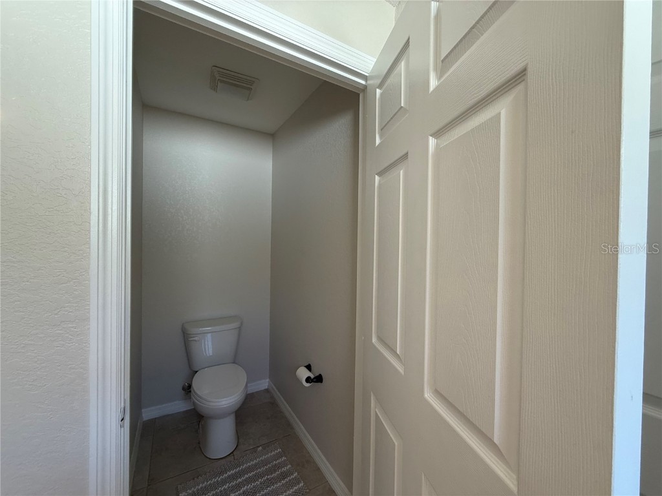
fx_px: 268
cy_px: 248
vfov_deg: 85.7
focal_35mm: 14
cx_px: 331
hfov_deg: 102.1
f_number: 2.2
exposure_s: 1/60
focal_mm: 2.22
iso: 200
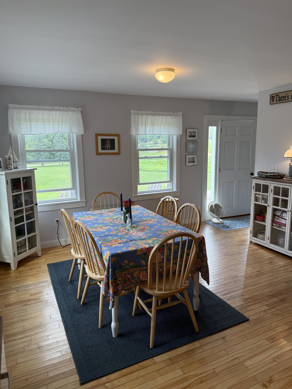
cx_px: 146
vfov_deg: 71.6
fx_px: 270
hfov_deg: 56.8
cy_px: 194
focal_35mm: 24
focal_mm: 6.76
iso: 100
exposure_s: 1/208
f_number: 1.78
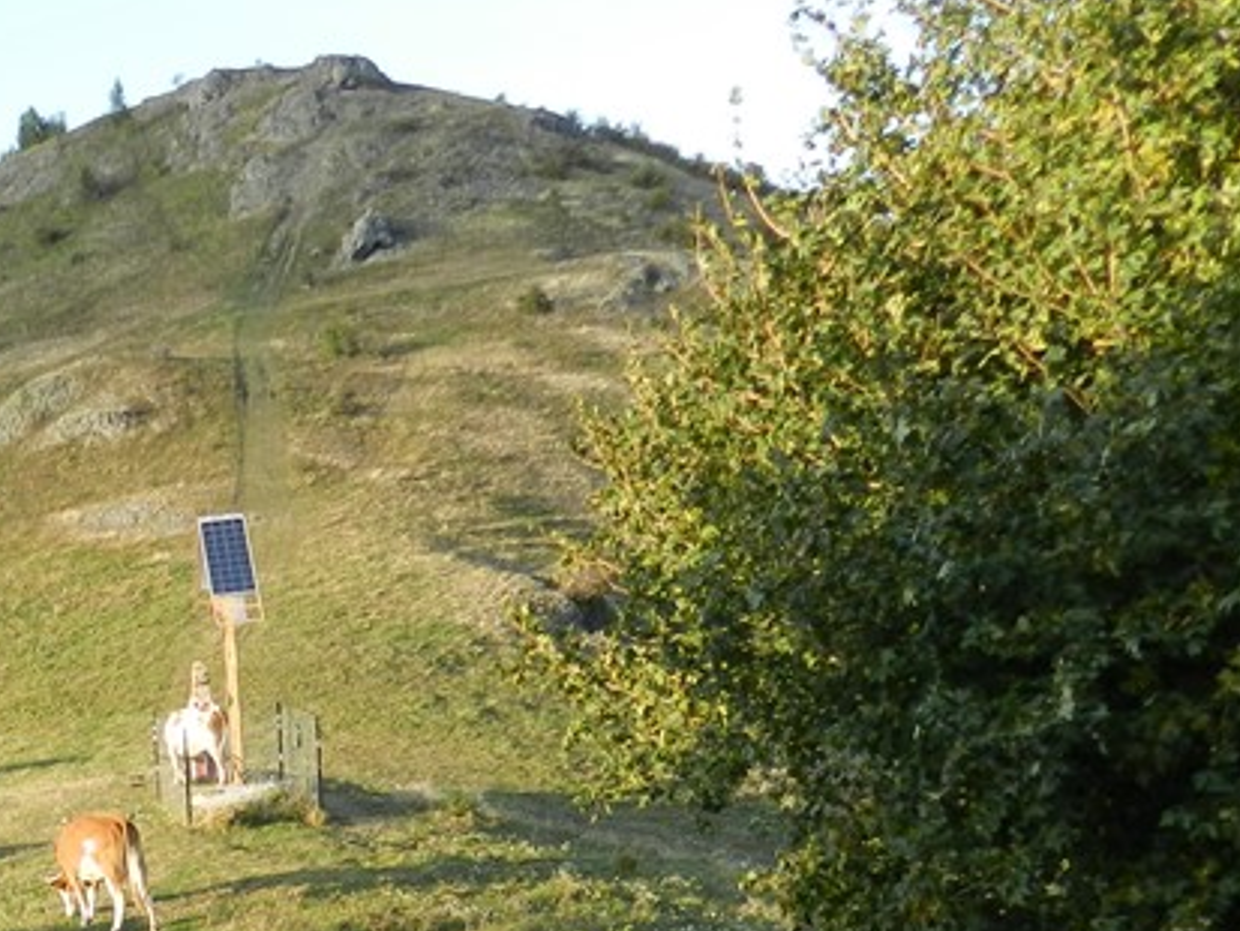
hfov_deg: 31.3
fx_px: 2042
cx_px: 6
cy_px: 922
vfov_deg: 24.5
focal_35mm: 57
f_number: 3.4
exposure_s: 1/320
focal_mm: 4
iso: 160
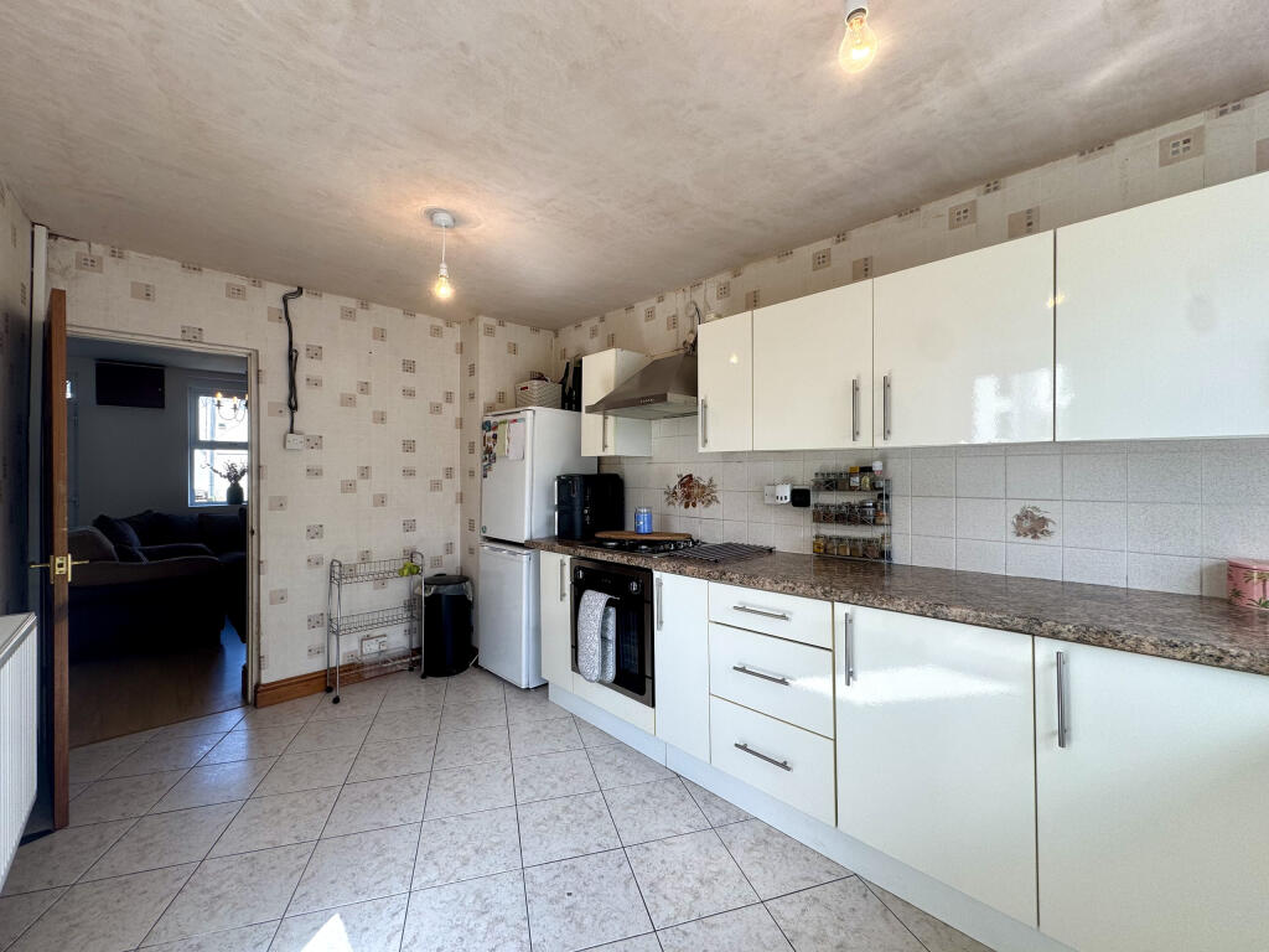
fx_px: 513
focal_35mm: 14
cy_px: 476
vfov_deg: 85.7
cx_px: 634
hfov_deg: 102.1
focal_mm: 2.22
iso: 40
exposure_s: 1/176
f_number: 2.2
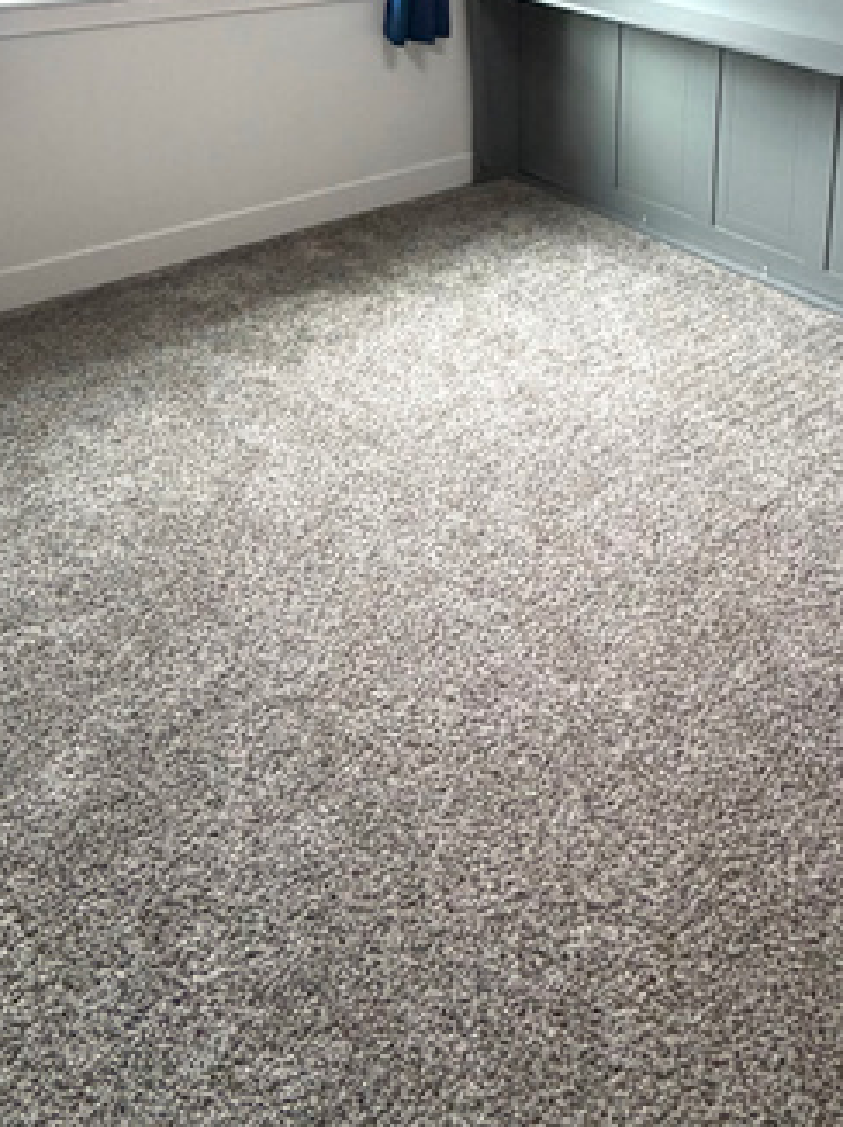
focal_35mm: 33
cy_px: 35
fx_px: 1073
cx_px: 729
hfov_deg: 40.3
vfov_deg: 47.3
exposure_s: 1/120
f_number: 2.2
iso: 100
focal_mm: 2.22
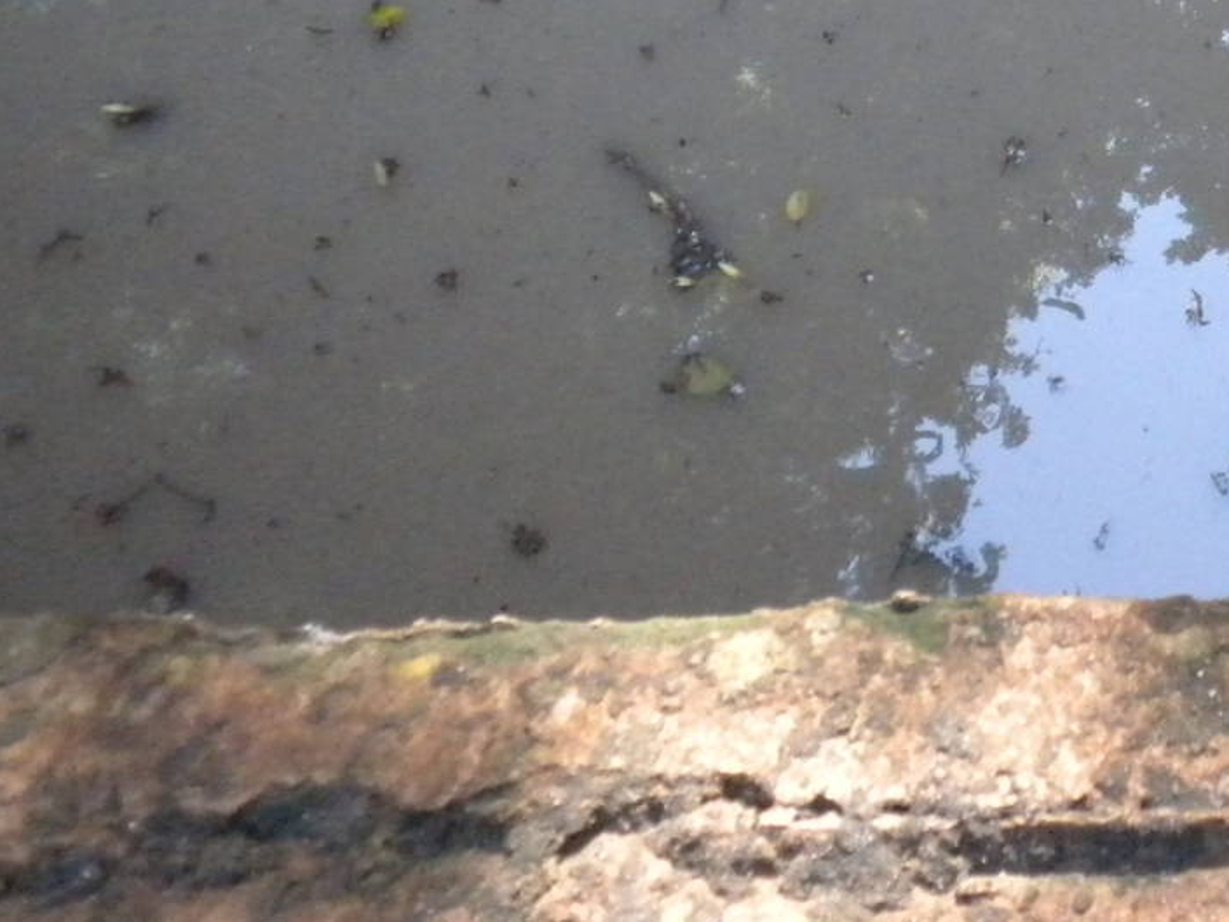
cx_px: 1389
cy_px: -87
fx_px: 2983
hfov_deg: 21.9
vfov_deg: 17.0
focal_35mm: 84
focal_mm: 6.6
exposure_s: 1/96.8
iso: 800
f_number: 3.5
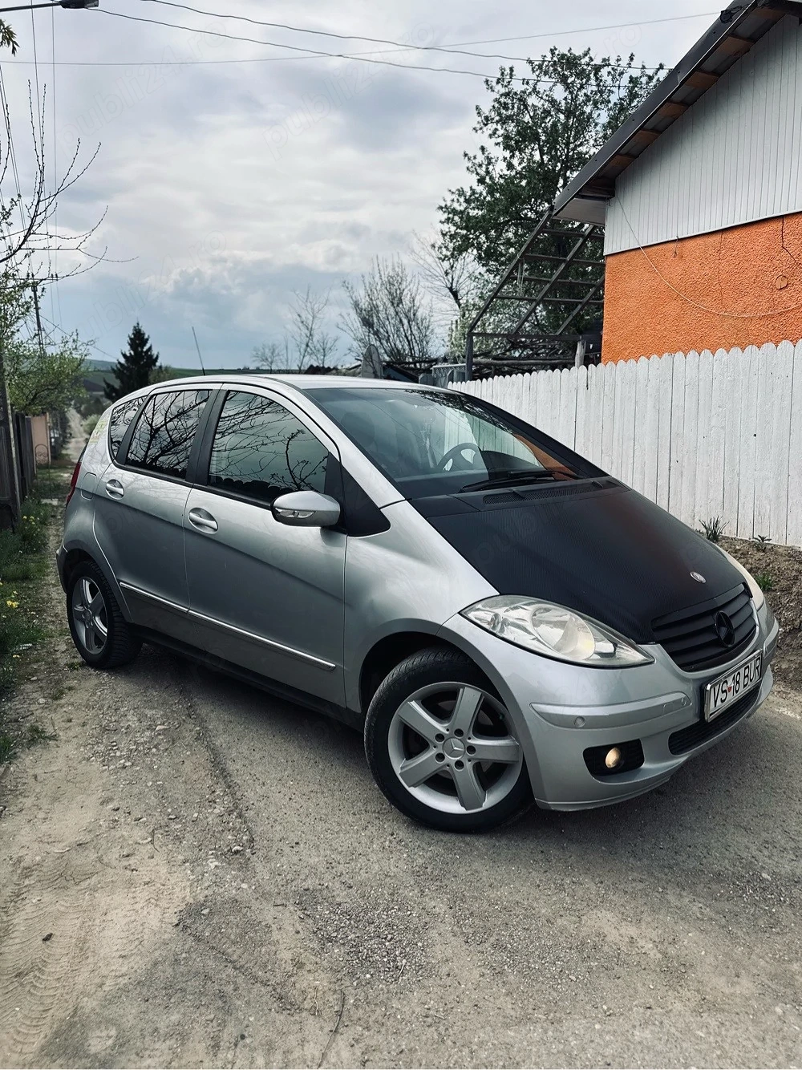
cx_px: 401
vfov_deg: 71.6
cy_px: 535
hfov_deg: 56.8
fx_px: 742
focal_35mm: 24
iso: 80
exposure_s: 1/5263
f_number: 1.78
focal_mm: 6.86
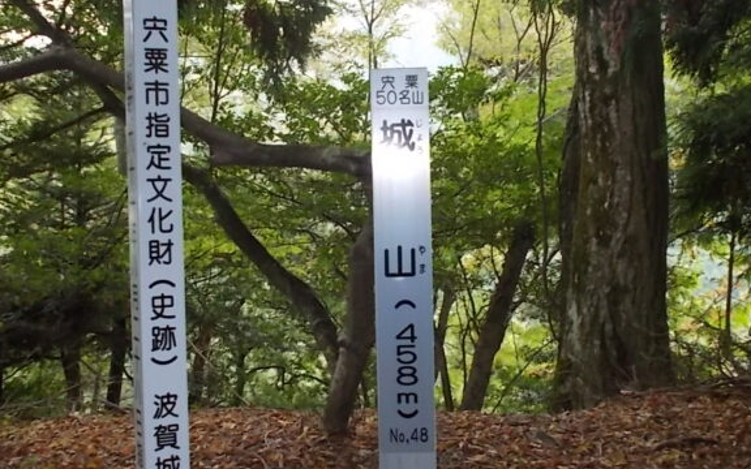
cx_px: 344
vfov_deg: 26.3
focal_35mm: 49
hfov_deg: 41.0
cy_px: 219
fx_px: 1003
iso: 200
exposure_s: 1/25
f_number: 3.2
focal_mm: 4.6
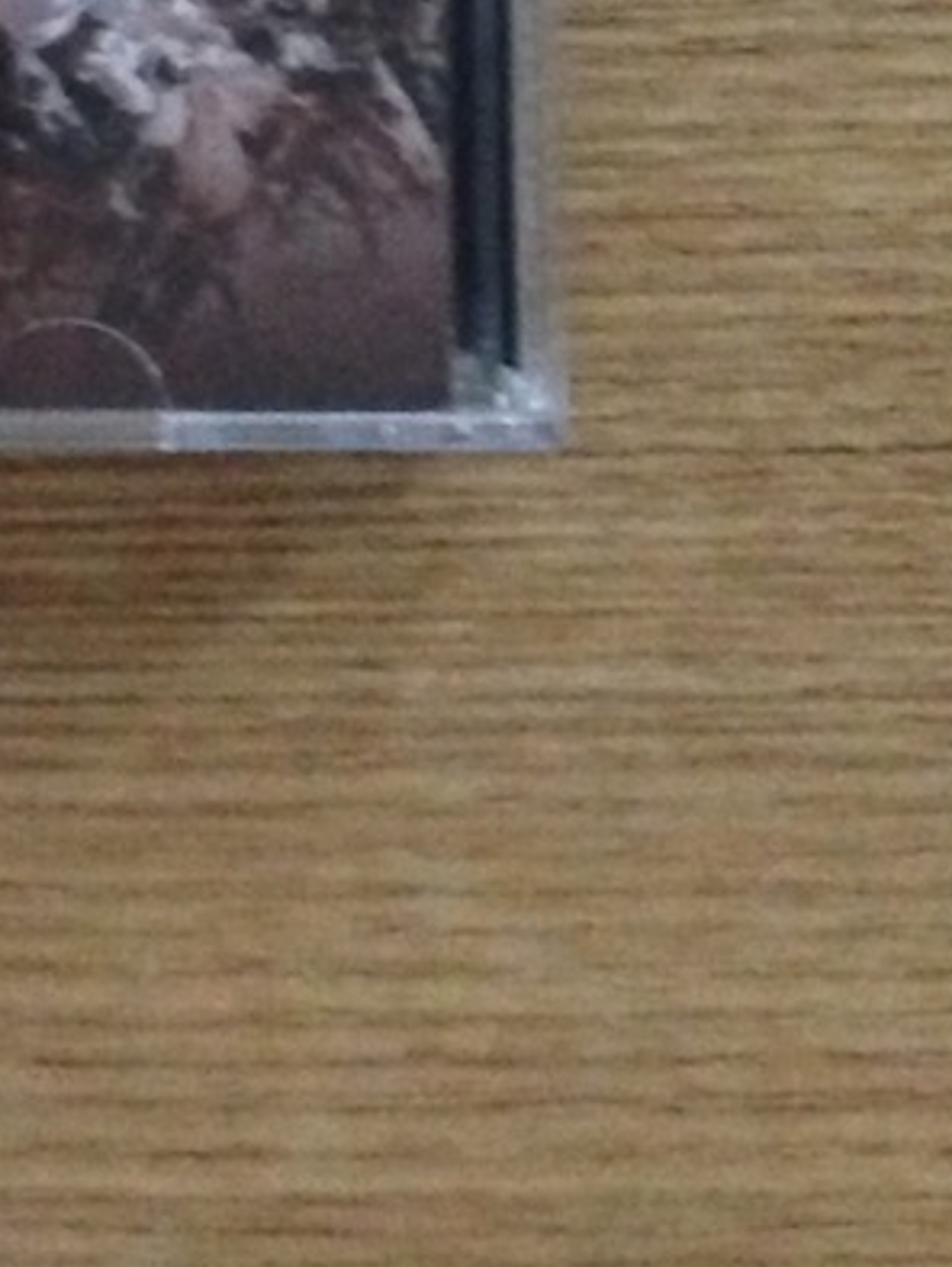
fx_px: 4908
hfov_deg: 10.4
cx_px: -775
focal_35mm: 134
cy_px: -675
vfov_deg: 13.8
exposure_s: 1/15
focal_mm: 4.13
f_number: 2.4
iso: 800
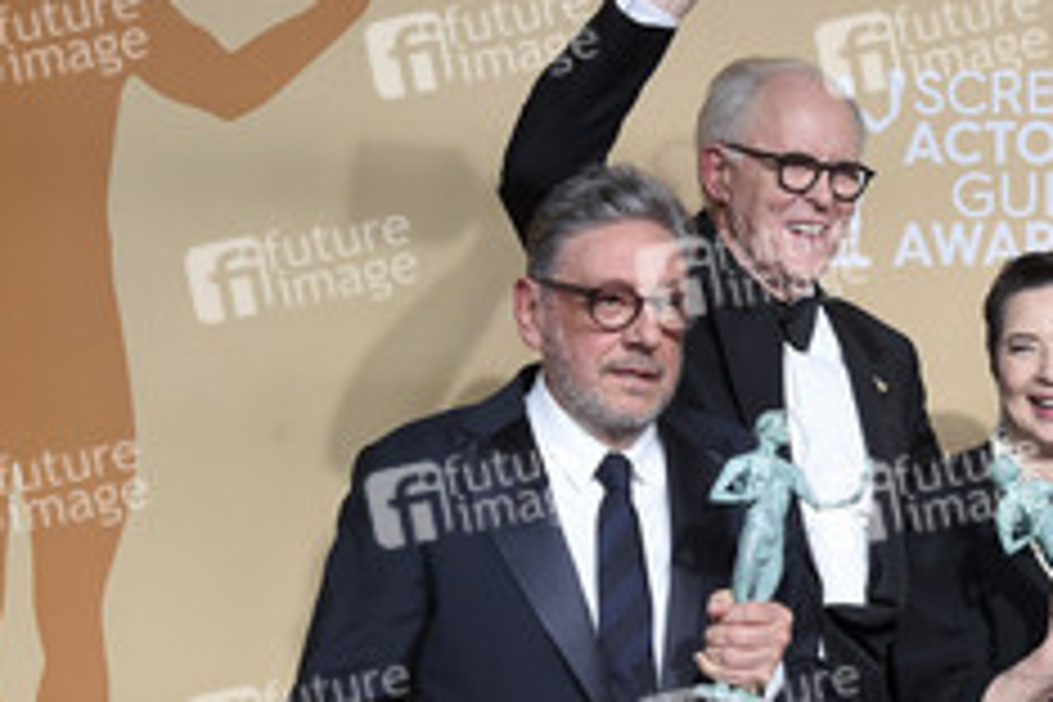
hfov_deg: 20.2
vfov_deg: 13.7
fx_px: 2925
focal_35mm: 100
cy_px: 382
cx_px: 810
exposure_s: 1/250
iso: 2500
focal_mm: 52
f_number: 7.1
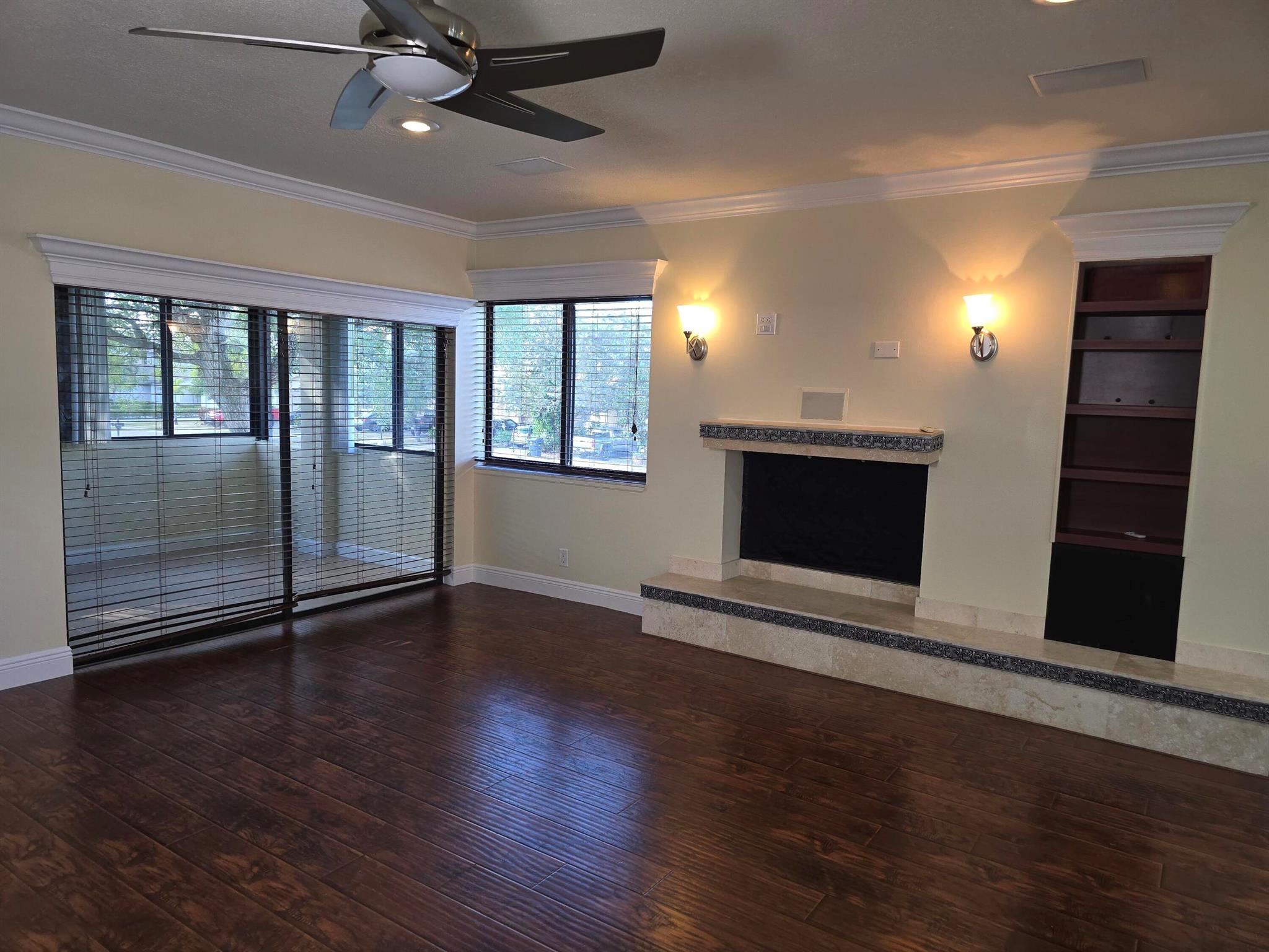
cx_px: 634
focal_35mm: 23
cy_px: 476
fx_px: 843
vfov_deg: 58.9
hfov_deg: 73.9
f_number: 1.7
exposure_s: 1/60
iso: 80
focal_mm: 6.3
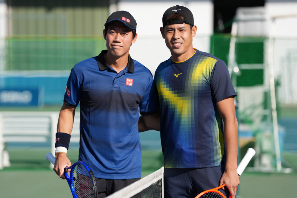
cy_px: 99
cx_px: 148
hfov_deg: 13.7
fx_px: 1238
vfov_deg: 9.2
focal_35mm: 150
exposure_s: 1/2500
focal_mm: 150
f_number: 2.8
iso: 125
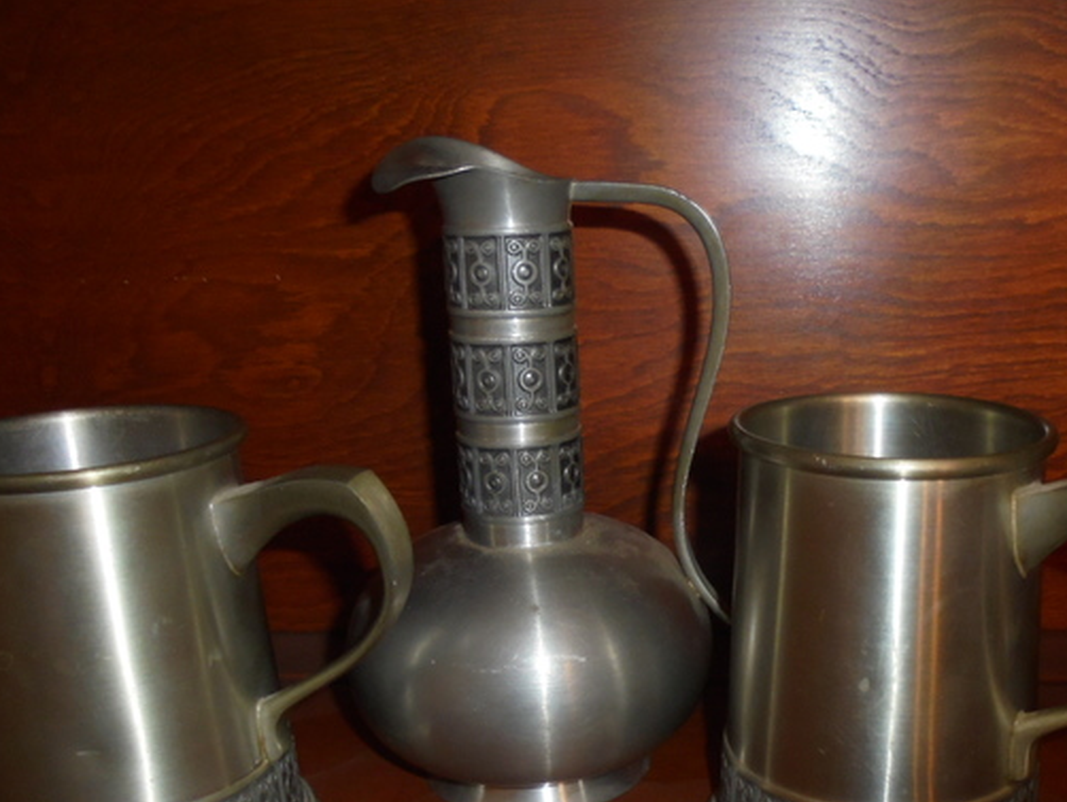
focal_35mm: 40
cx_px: 713
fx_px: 1234
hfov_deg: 46.0
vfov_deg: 35.5
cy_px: 559
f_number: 3.5
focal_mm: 4.6
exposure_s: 1/30
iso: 200
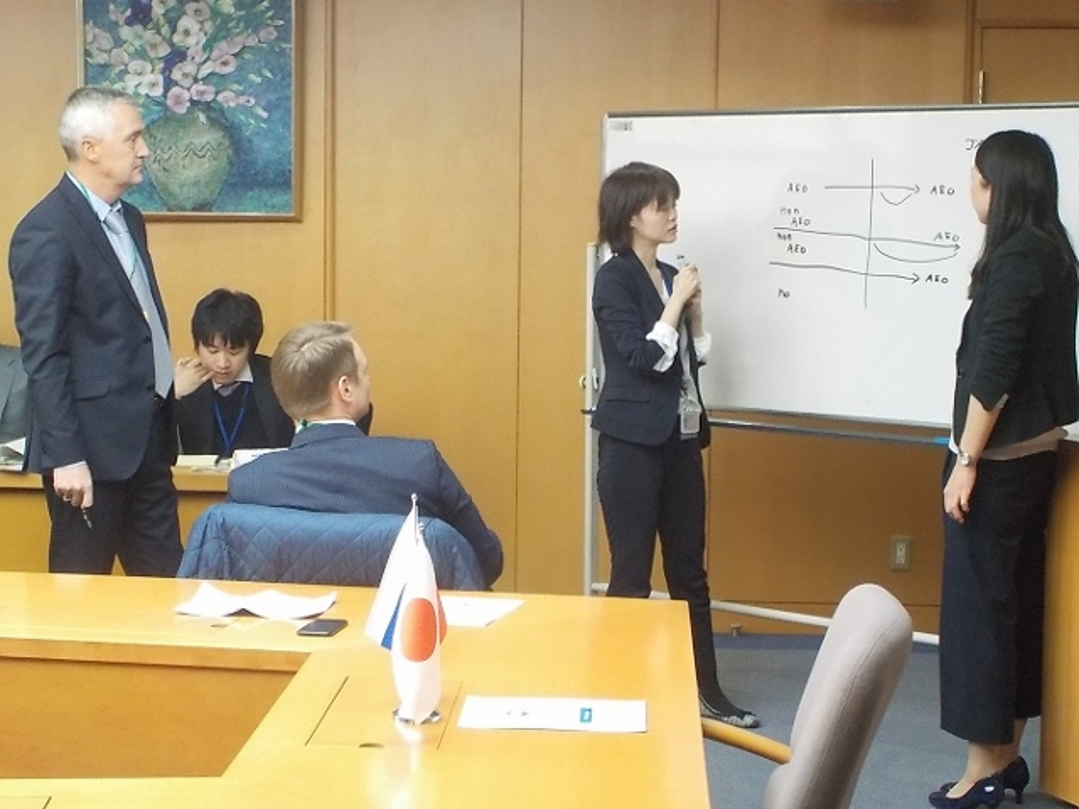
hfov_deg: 27.4
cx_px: 540
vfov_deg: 20.7
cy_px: 404
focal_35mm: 71
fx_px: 2213
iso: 800
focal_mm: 9.7
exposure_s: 1/30
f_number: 5.3
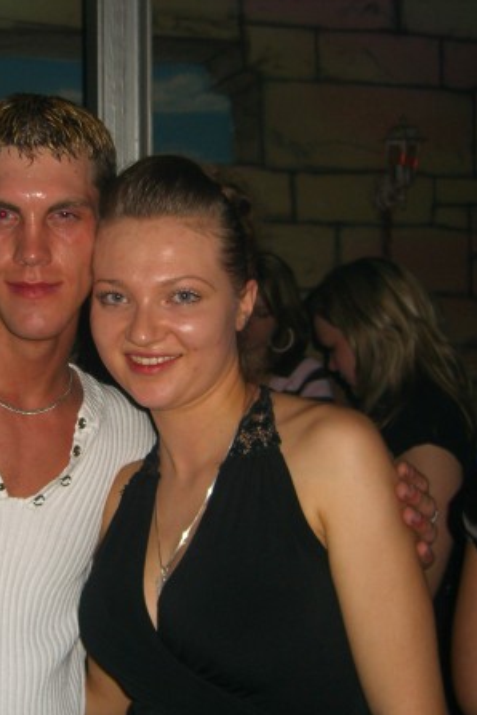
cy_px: 358
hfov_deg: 25.2
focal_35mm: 53
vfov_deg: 37.5
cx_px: 118
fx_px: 1053
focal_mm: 7.9
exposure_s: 1/60
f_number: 2.8
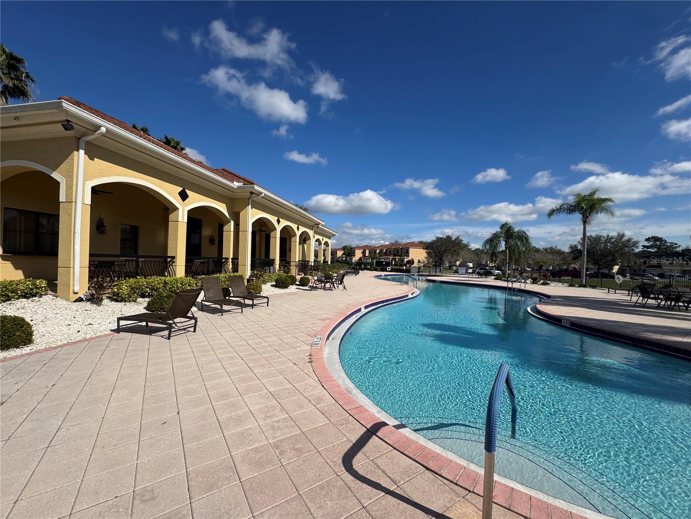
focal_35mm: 14
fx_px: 279
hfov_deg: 102.1
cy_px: 260
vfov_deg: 85.7
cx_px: 346
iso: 40
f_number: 2.2
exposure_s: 1/3906
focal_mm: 2.22
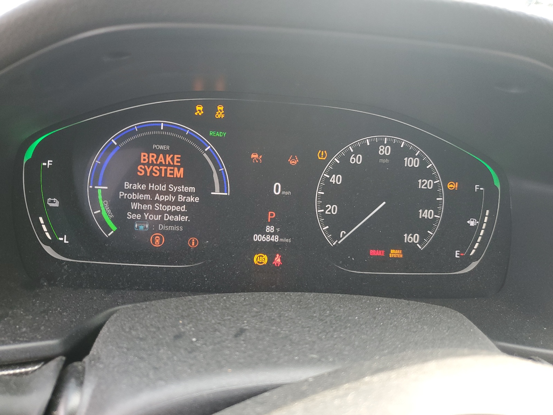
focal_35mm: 26
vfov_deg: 53.1
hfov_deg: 67.3
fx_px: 415
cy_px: 208
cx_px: 276
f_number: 1.5
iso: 89
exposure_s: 1/120
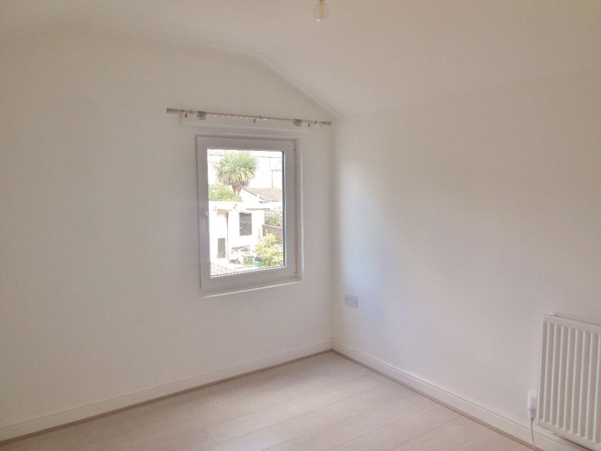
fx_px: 434
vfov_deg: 54.9
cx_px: 300
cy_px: 226
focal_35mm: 25
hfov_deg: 69.4
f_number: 3.1
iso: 125
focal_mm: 4.5
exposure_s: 1/100
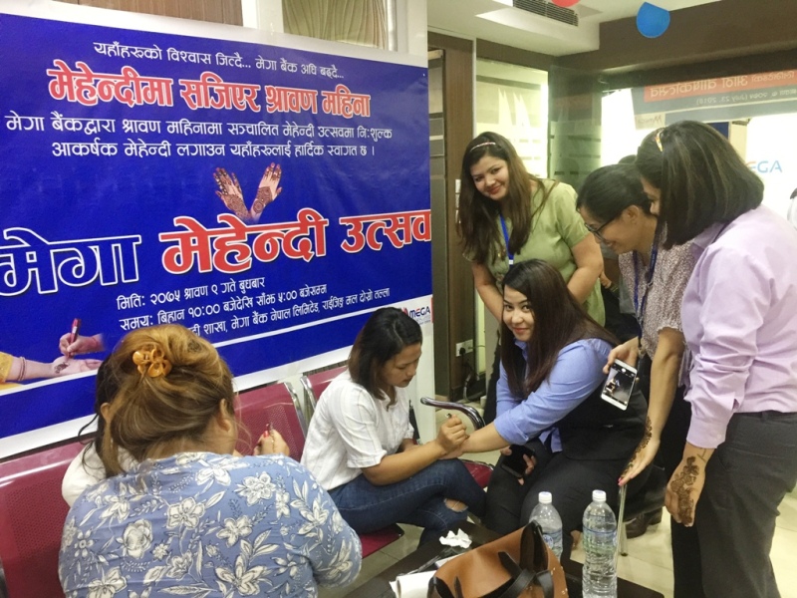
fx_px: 668
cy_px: 299
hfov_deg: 61.7
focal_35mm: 29
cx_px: 398
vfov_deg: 48.2
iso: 125
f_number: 2.2
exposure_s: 1/17
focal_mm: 4.15
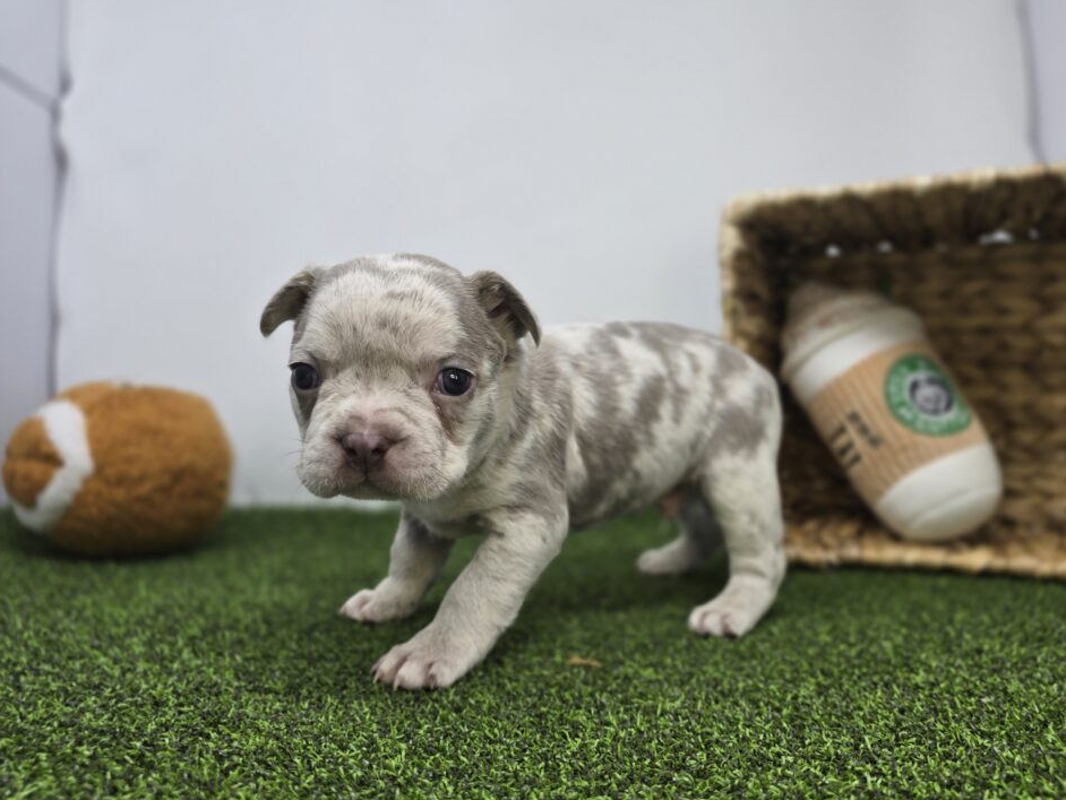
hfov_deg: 69.3
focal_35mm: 25
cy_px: 377
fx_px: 770
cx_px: 569
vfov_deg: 54.9
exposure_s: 1/120
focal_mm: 6.3
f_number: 1.7
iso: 40
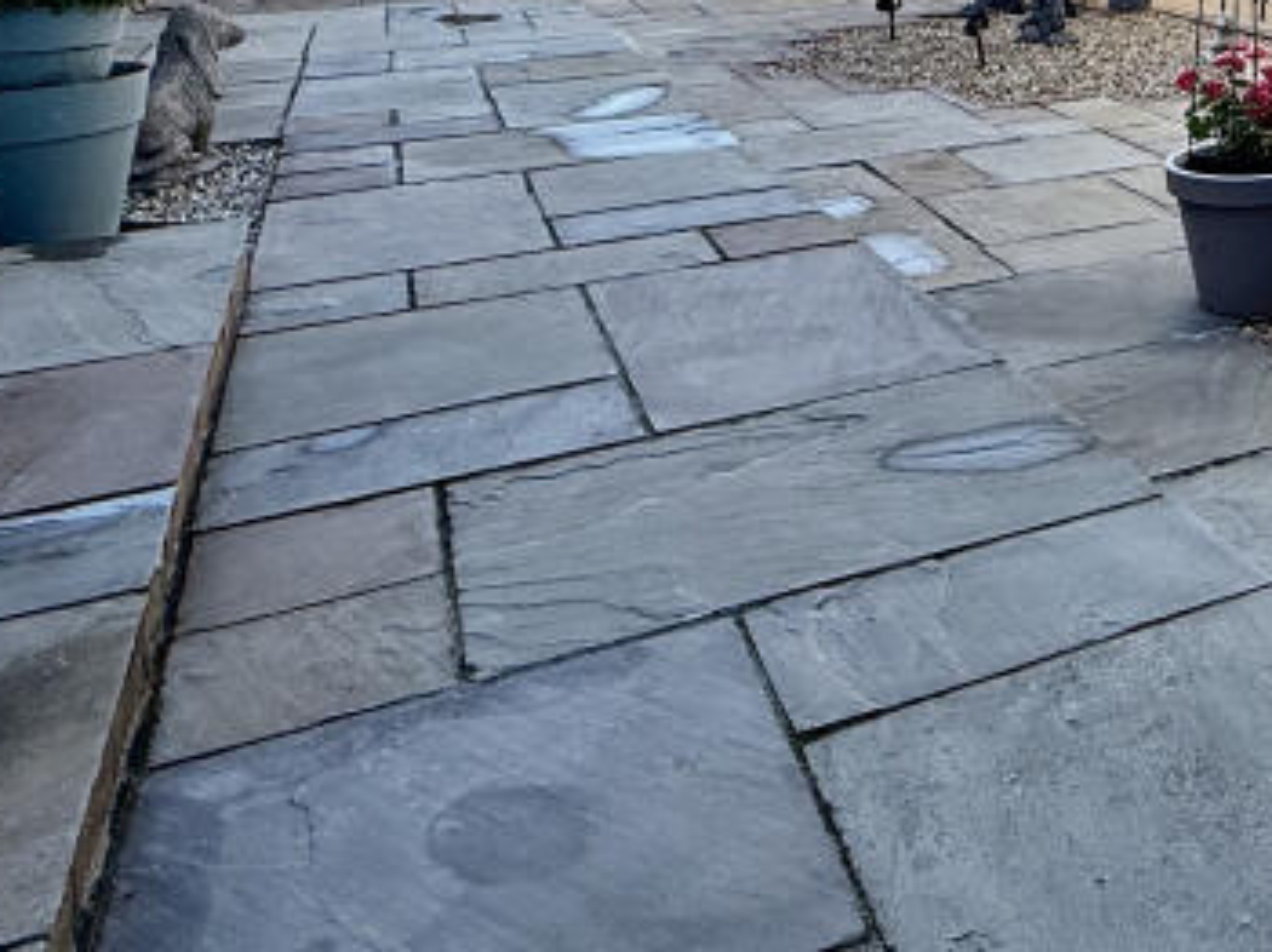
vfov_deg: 30.9
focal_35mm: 41
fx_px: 1506
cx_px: 1254
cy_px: -124
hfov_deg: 40.5
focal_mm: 2.22
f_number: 2.2
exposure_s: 1/1259
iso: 50
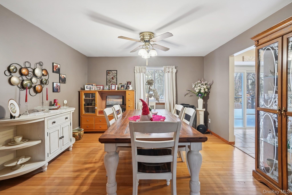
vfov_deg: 73.7
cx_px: 146
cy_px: 98
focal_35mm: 16
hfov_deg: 96.7
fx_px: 130
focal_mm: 16
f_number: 8
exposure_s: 1/5
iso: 400
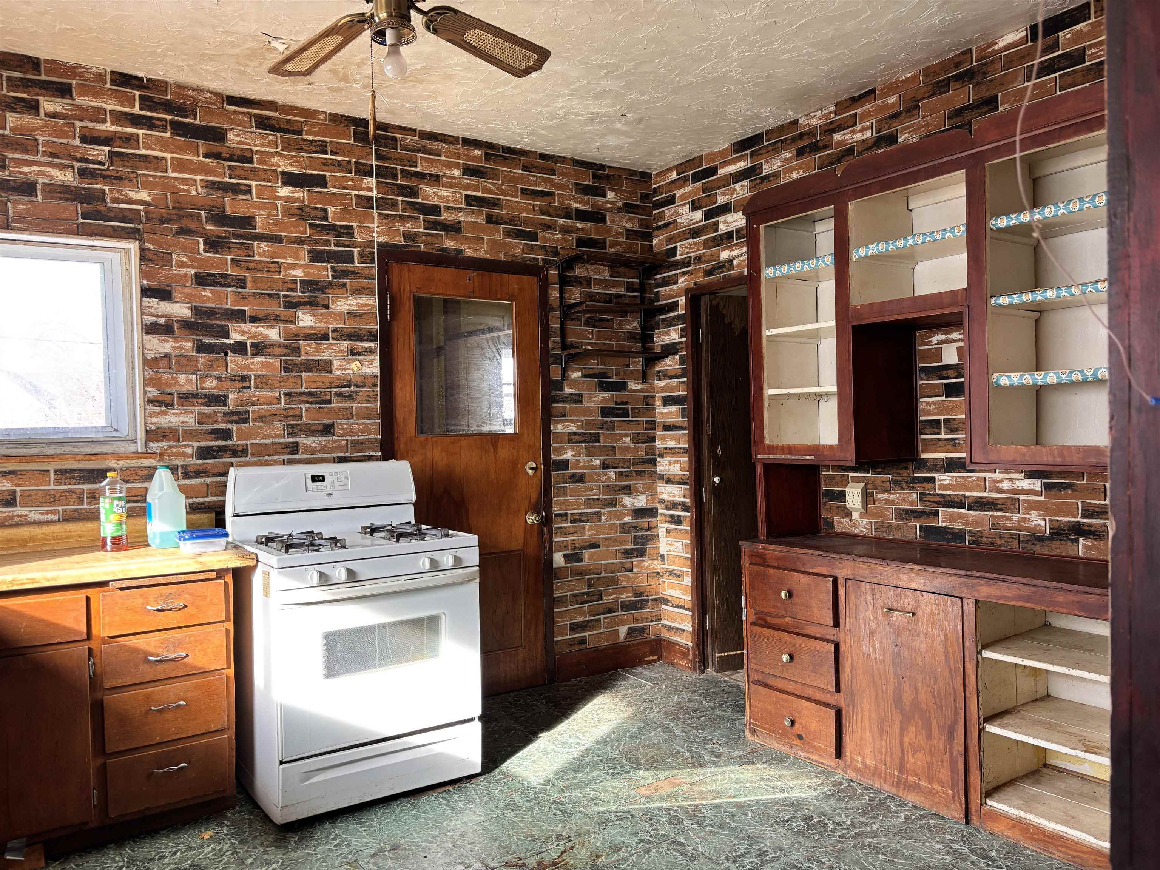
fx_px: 871
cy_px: 435
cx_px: 580
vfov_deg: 53.1
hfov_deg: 67.3
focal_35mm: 26
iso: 125
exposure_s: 1/121
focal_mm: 5.96
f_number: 1.6
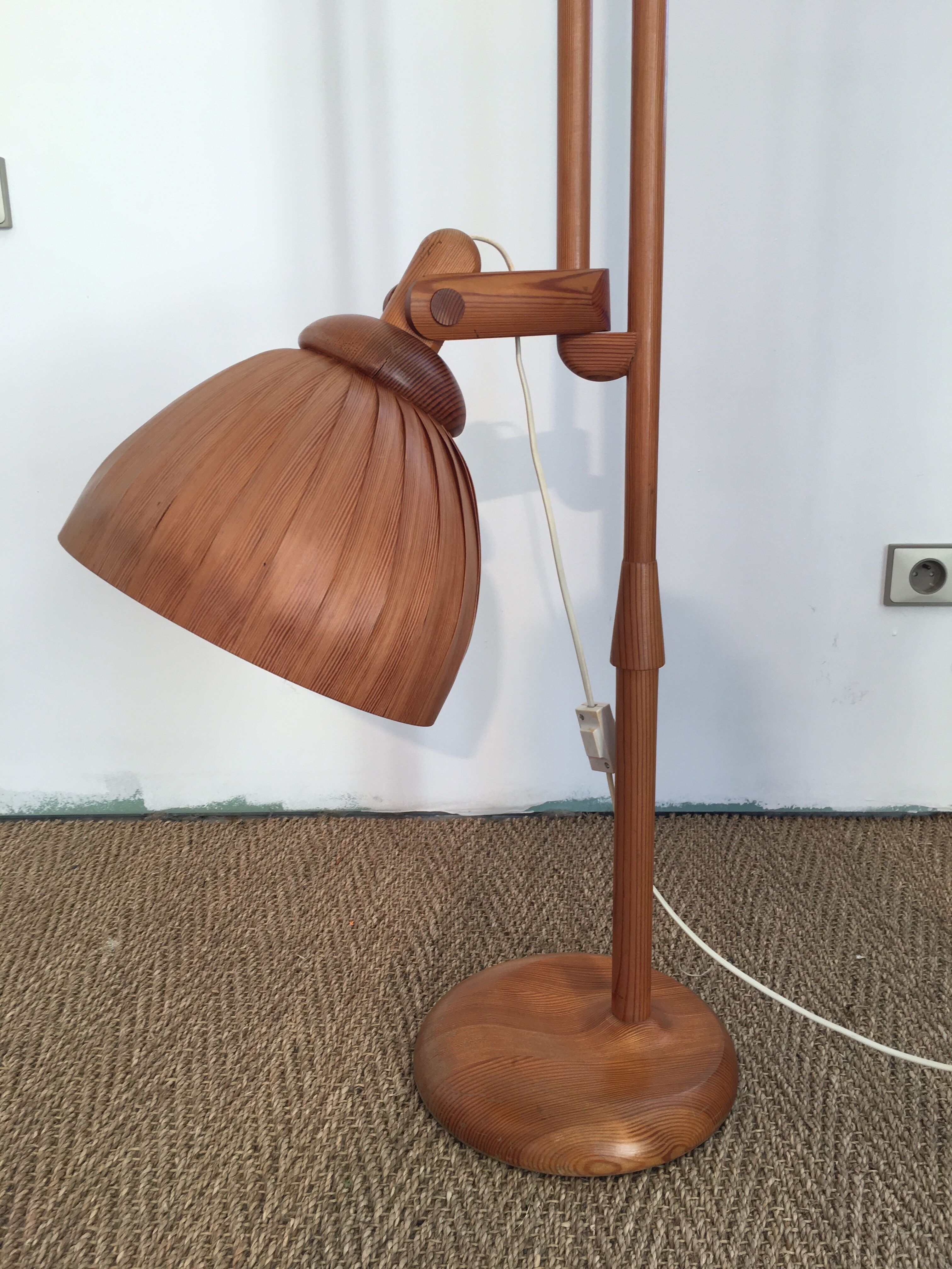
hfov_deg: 48.2
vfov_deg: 61.7
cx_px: 476
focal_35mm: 29
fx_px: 1063
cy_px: 634
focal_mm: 4.15
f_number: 2.2
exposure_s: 1/50
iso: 32
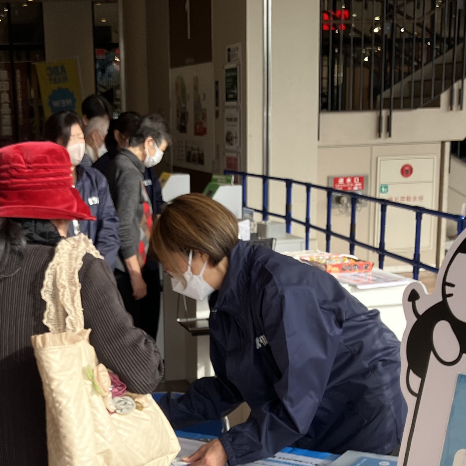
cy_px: 440
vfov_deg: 24.8
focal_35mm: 67
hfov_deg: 25.6
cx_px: 164
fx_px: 1020
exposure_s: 1/249
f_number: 1.8
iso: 32
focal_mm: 3.99
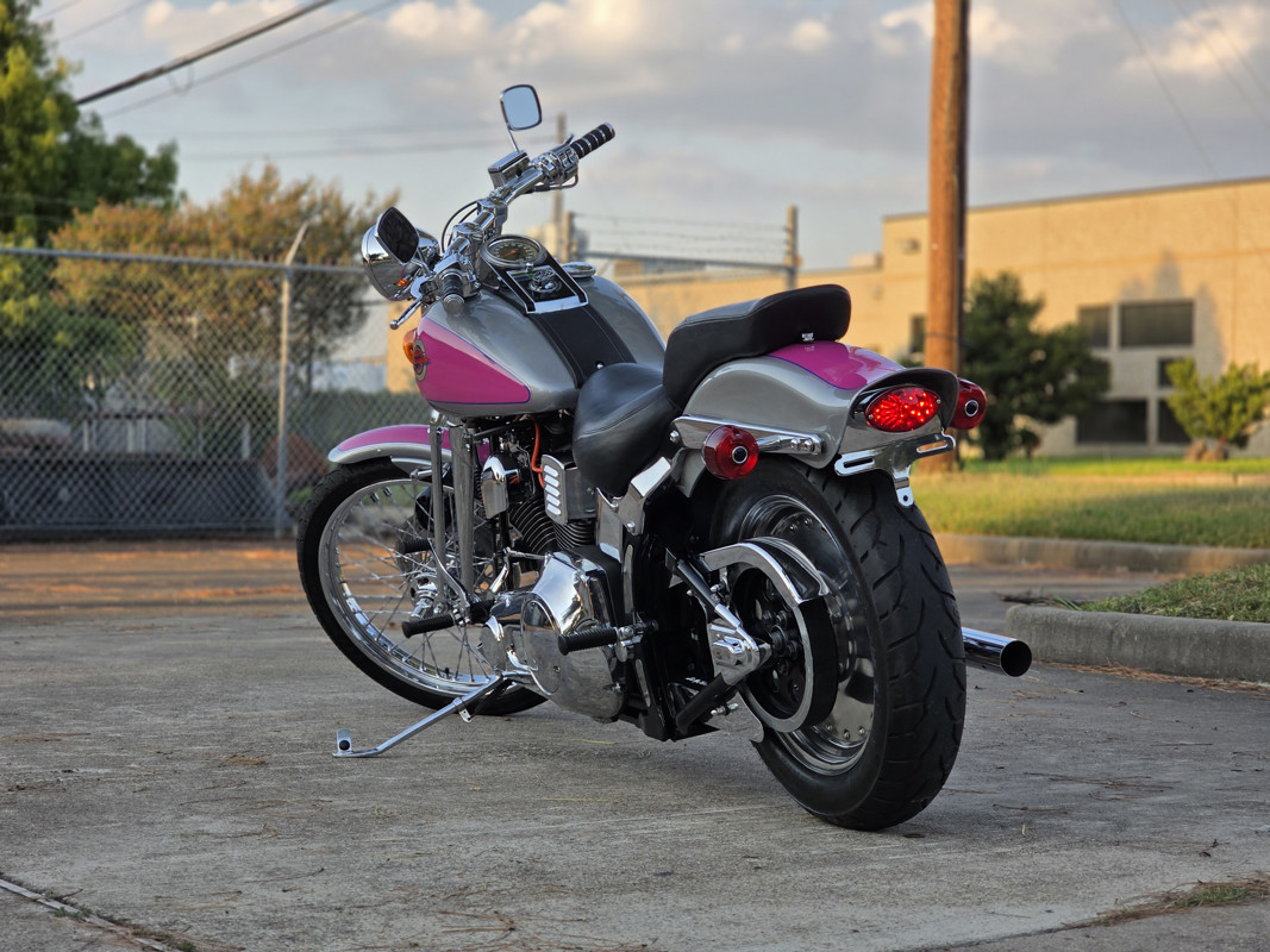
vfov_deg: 21.3
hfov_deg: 28.2
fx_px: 2531
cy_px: 476
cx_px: 635
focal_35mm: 69
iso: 50
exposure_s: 1/609
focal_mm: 7.9
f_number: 2.4
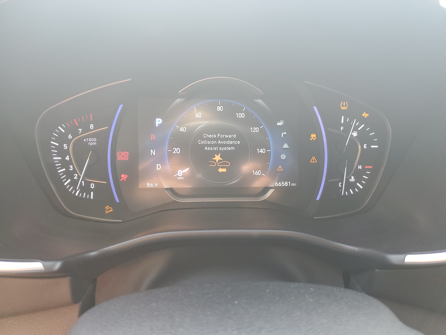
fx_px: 335
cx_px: 223
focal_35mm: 26
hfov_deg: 67.3
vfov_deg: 53.1
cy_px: 168
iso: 63
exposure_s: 1/60.2
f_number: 1.5
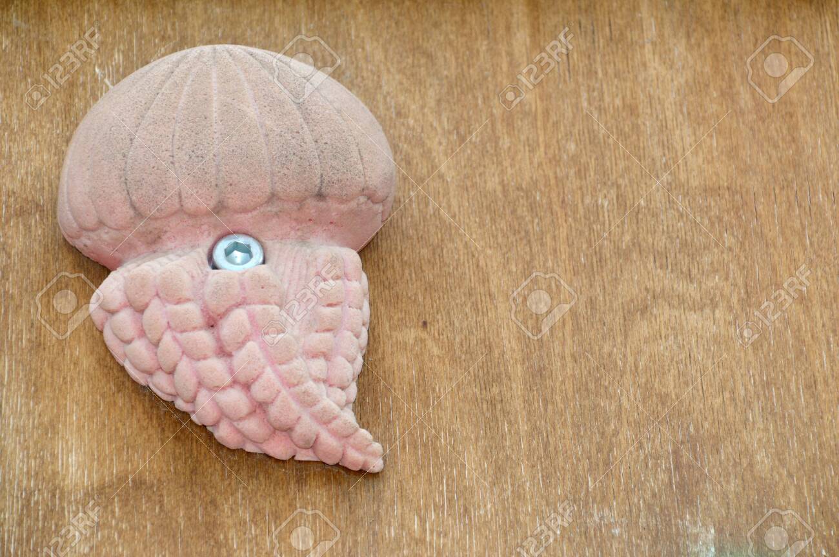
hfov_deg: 8.9
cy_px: 278
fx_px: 5413
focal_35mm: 232
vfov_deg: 5.9
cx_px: 420
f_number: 9
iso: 100
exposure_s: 1/100
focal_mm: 155
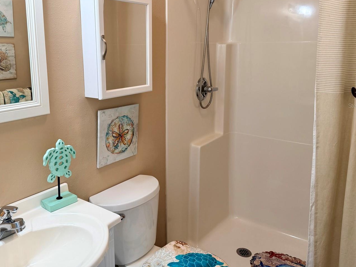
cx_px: 152
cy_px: 105
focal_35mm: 30
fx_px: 309
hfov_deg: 59.7
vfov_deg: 46.5
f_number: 1.78
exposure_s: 1/120
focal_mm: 6.76
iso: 125
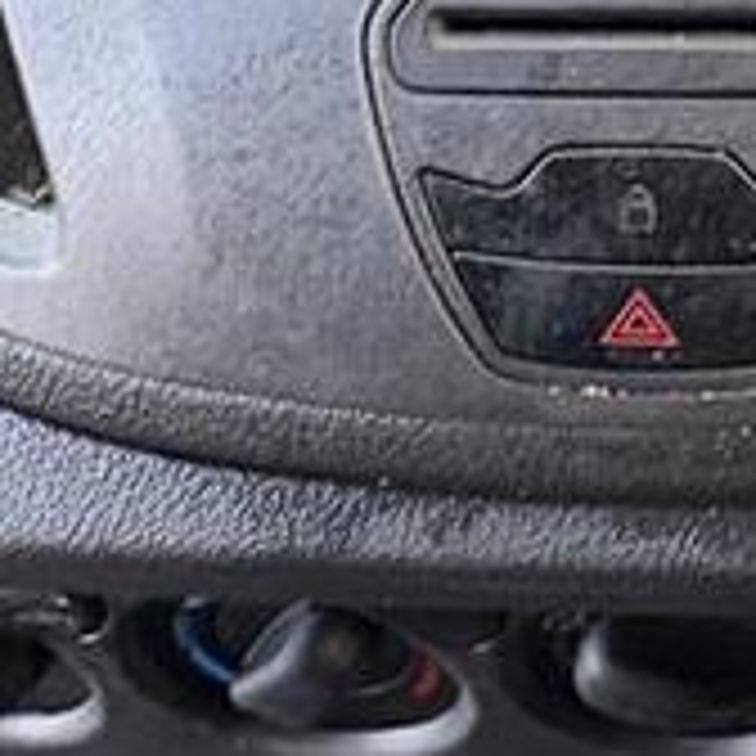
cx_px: 1188
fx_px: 1631
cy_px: -162
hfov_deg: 21.2
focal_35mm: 66
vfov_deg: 23.7
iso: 250
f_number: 2.2
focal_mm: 2.22
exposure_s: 1/60
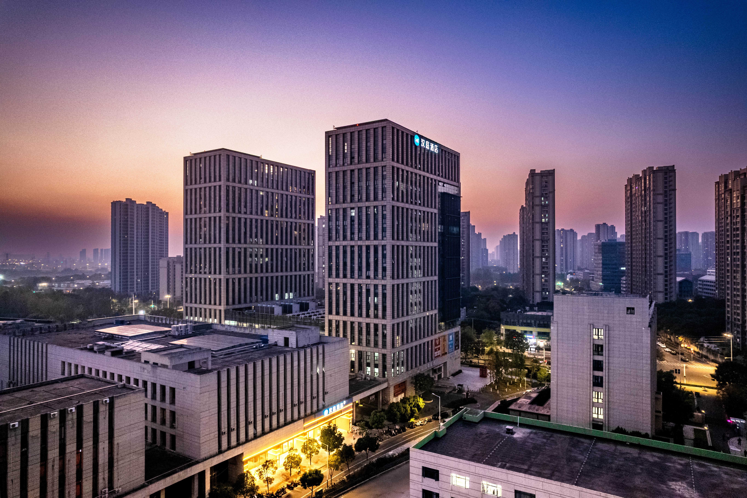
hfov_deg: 78.6
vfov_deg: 57.2
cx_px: 374
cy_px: 249
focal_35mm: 22
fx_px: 456
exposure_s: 1/40
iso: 1600
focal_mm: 8.38
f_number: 2.8
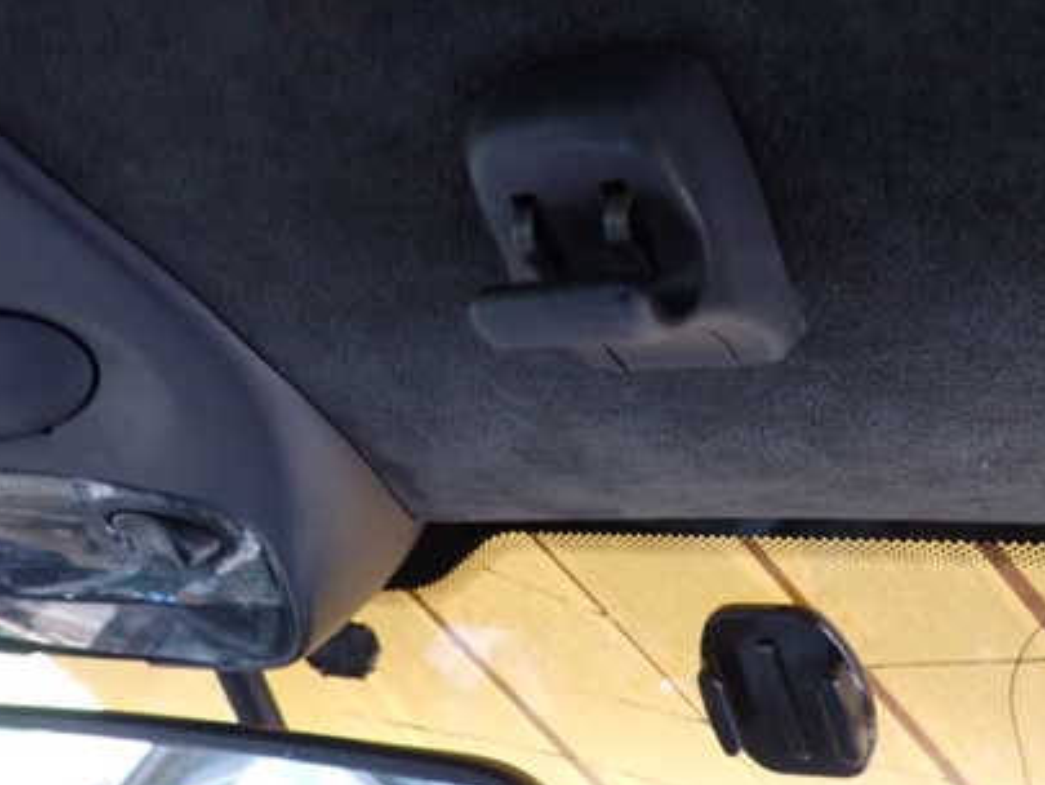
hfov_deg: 49.9
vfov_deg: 38.5
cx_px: 609
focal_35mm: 37
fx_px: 1117
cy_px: 305
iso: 800
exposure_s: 1/10
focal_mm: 4.5
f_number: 2
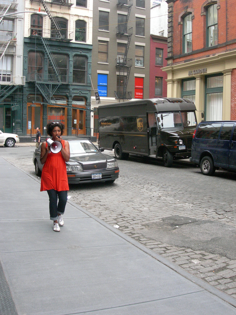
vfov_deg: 49.0
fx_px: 345
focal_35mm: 38
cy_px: 158
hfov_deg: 37.7
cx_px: 118
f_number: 4.8
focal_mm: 7.8
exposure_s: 1/247
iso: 400
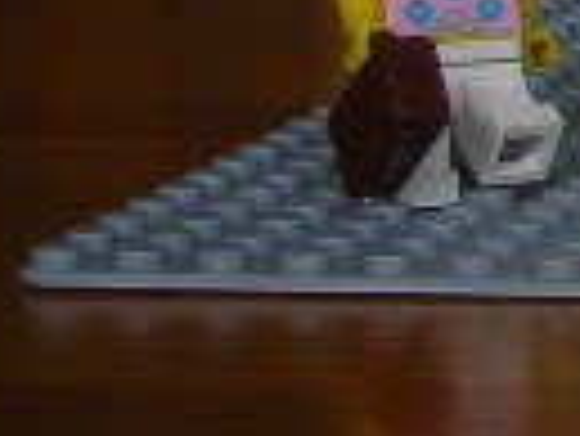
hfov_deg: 7.4
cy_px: -575
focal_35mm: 236
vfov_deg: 6.1
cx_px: 1731
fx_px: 3958
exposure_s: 1/14.8
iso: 50
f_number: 3.2
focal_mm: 6.3
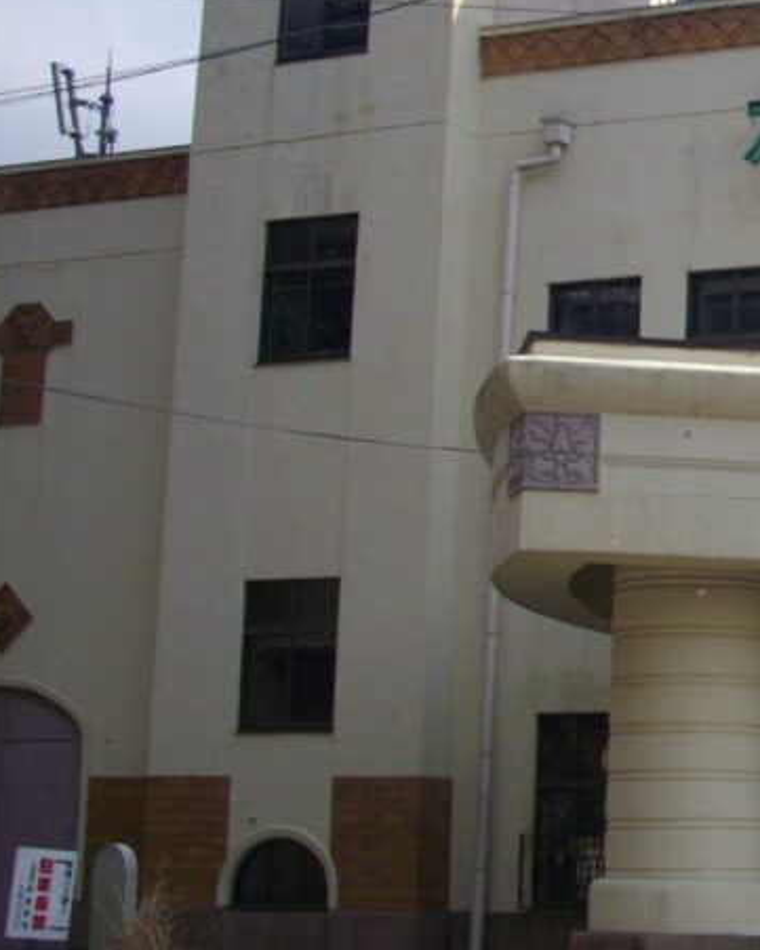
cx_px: 998
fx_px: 2305
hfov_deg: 17.5
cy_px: 379
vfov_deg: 23.2
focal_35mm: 82
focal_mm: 6.2
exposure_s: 1/400
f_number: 5.6
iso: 100
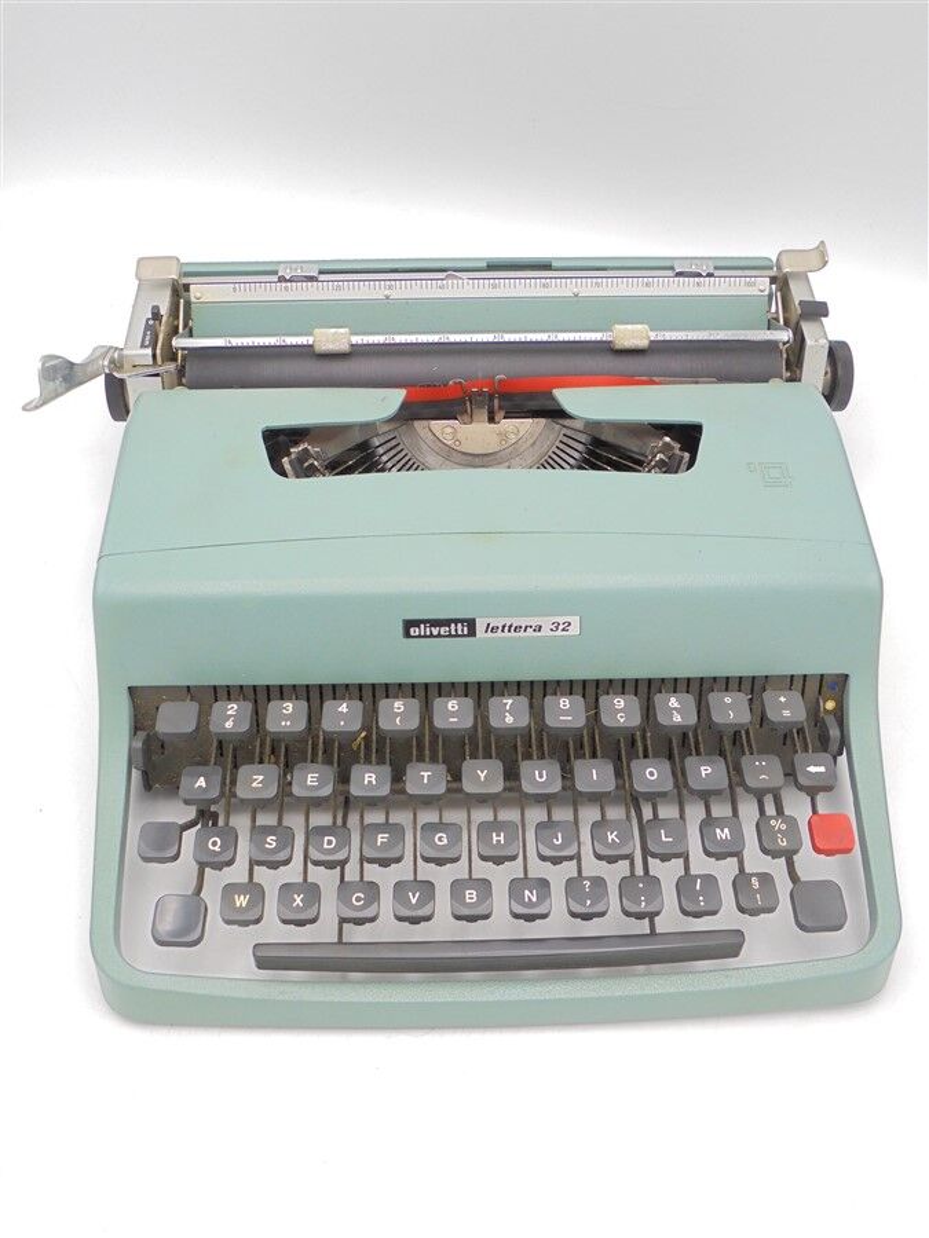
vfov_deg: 54.0
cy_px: 619
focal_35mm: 34
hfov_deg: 41.8
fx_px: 1217
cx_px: 464
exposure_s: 1/80
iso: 100
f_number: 4
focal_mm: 6.1
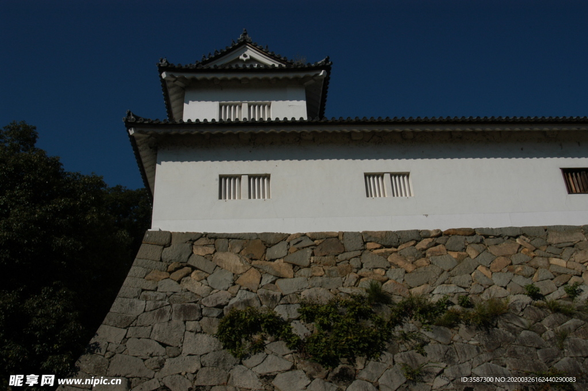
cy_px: 196
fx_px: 588
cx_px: 294
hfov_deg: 53.2
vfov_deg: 36.8
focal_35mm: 36
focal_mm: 24
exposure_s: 1/640
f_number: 13
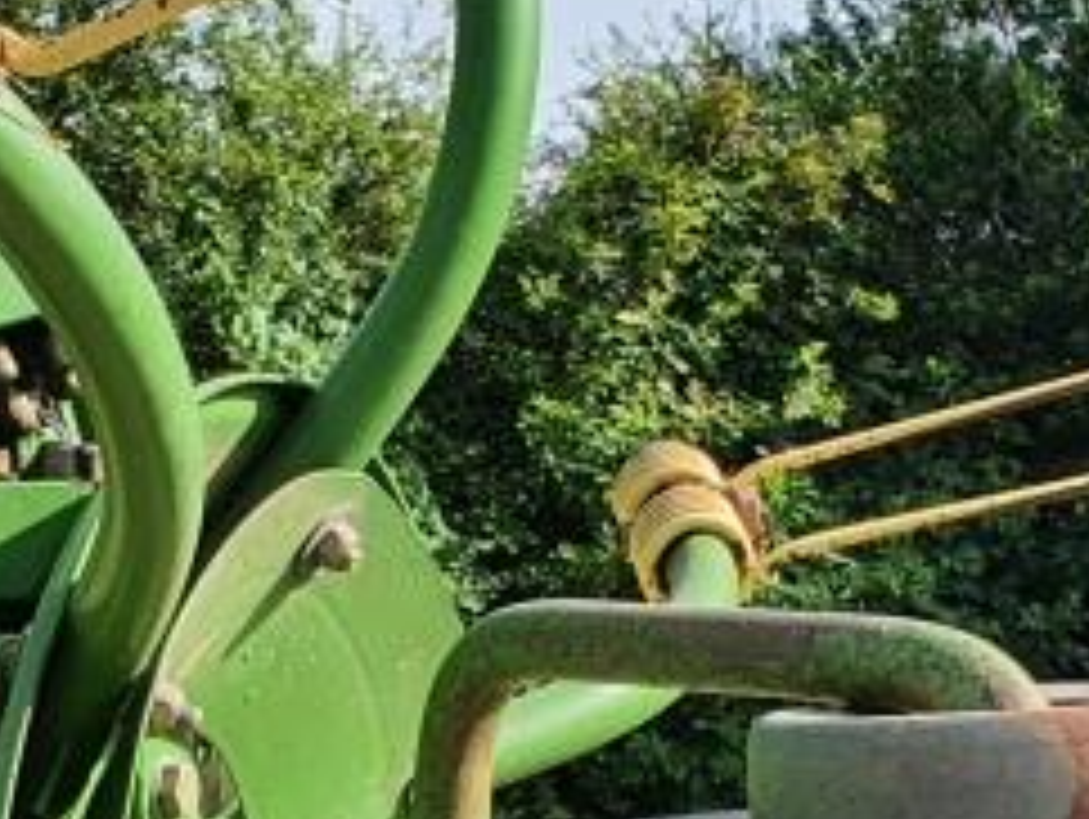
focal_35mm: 110
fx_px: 3464
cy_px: 850
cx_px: 351
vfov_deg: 13.3
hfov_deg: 17.8
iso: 50
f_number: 2.4
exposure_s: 1/1072
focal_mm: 4.32
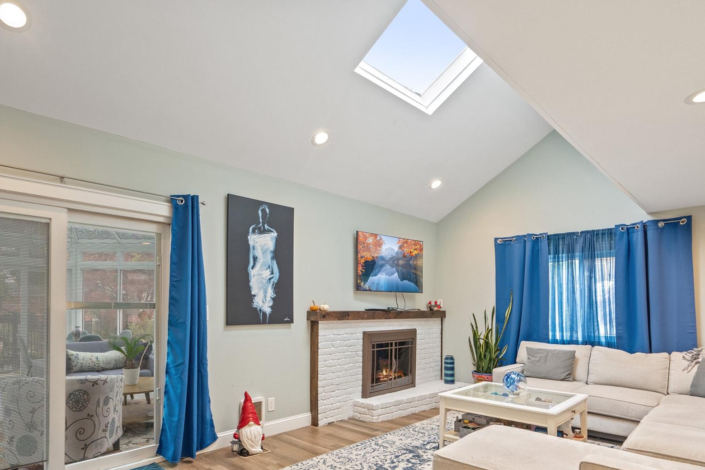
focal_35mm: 21
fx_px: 411
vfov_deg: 58.5
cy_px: 302
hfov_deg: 80.9
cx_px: 315
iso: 2000
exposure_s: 1/10
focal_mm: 16
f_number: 6.3
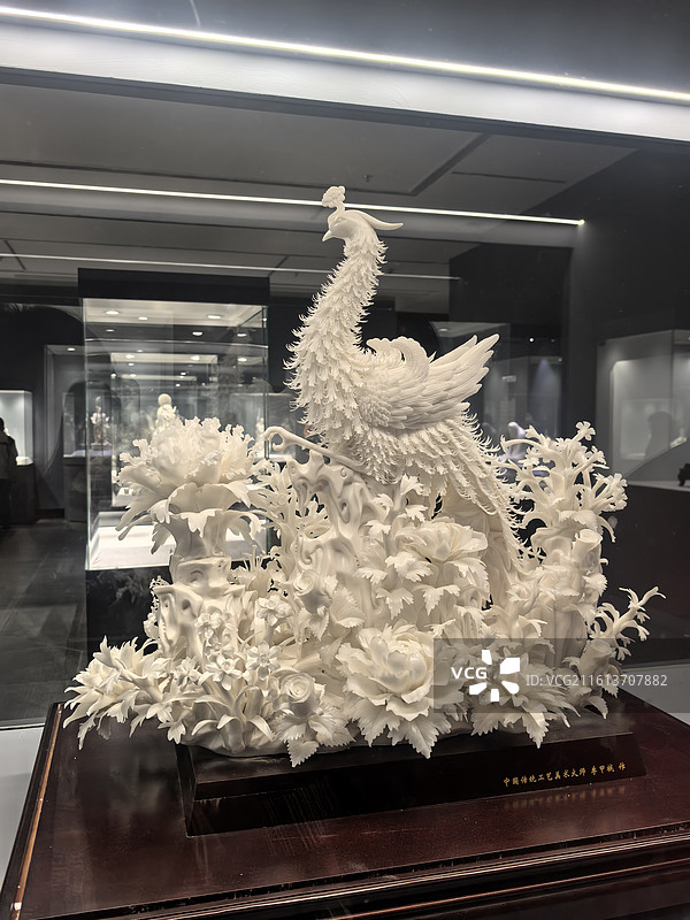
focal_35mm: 29
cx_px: 345
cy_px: 460
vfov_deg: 61.7
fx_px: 771
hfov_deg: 48.2
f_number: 2
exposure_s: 1/100
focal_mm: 6.98
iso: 100
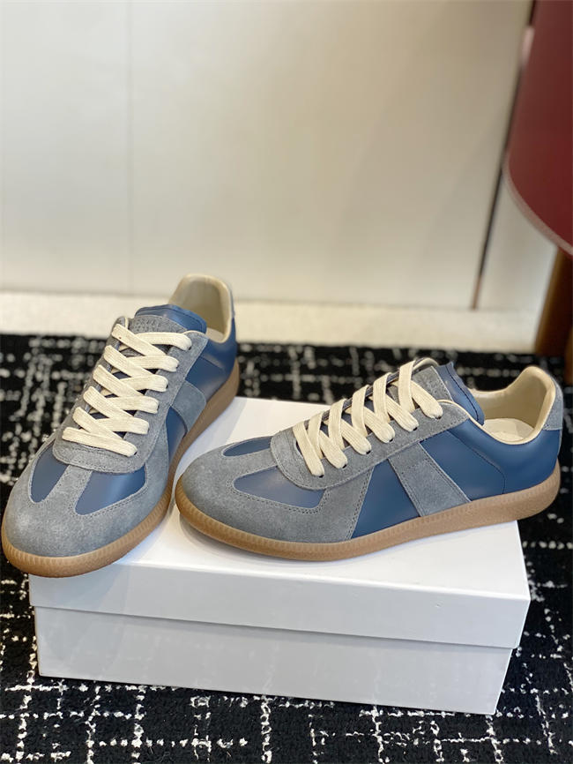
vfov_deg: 36.8
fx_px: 1147
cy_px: 382
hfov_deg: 28.0
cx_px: 286
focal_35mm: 52
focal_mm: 6
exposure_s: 1/122
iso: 80
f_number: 2
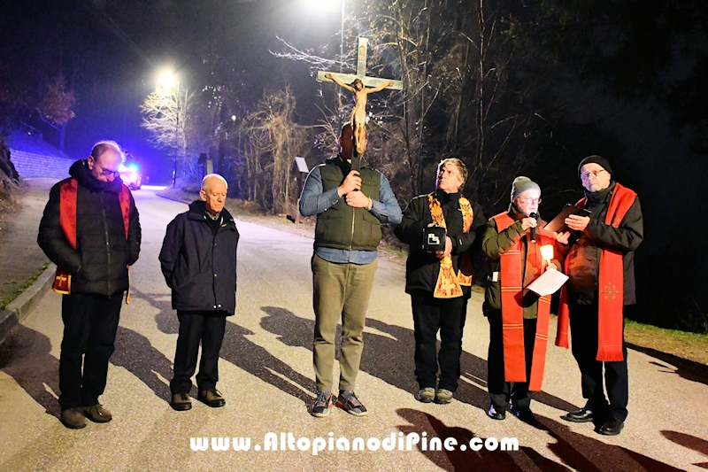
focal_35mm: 34
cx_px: 354
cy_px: 236
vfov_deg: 38.9
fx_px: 668
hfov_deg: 55.8
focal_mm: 23
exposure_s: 1/25
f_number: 3.8
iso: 12800
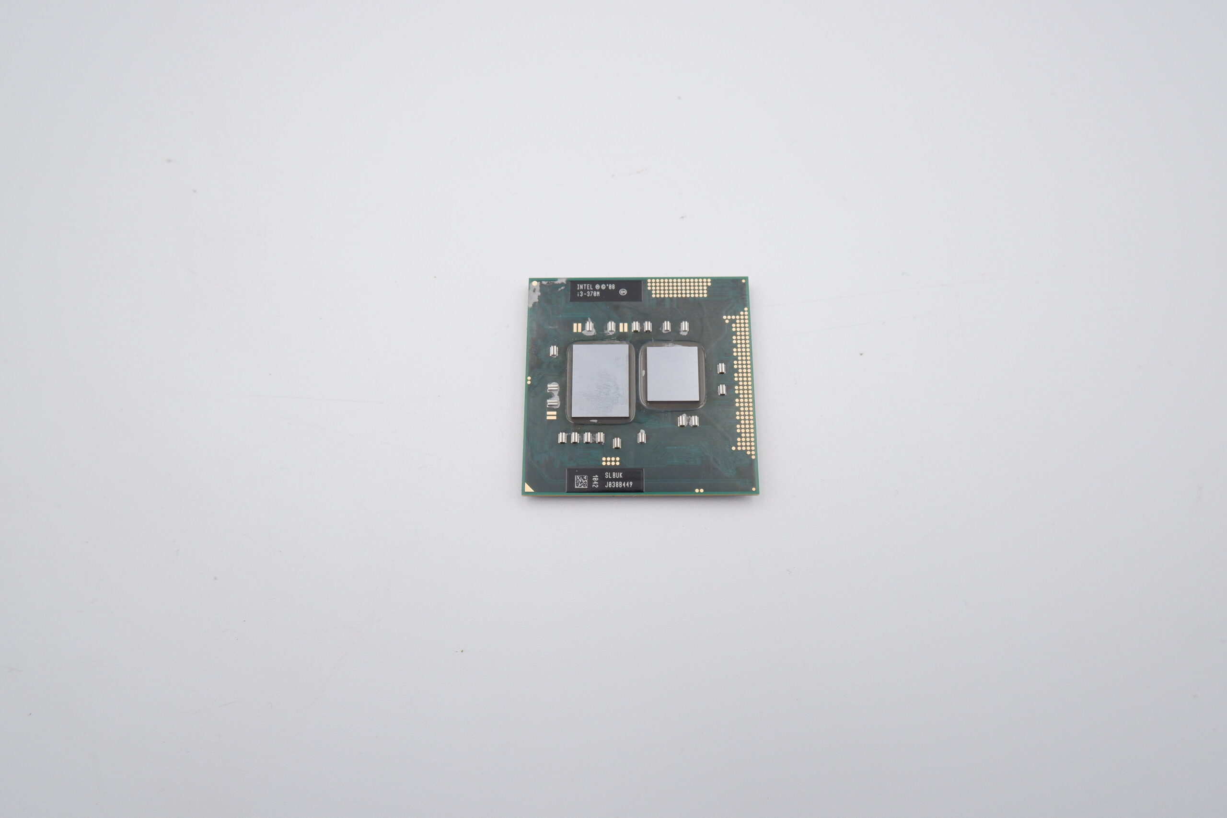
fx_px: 784
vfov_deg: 55.1
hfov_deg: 76.1
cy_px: 409
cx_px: 614
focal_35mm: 23
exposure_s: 1/420
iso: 1250
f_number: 6.4
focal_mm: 15
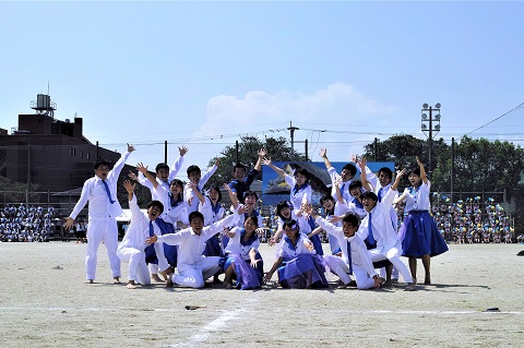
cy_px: 174
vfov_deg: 29.8
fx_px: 654
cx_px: 262
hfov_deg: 43.6
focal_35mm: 45
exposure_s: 1/640
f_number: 11
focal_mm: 30
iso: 200
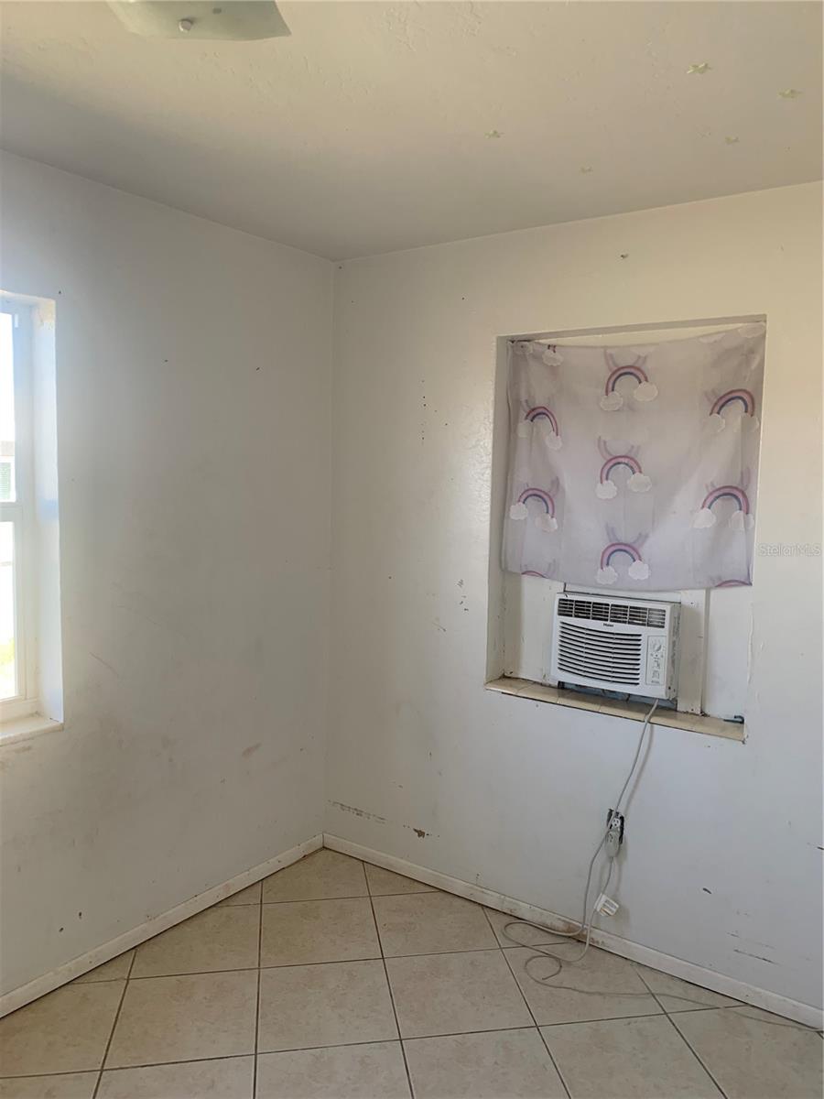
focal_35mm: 26
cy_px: 550
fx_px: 825
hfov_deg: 53.1
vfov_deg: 67.3
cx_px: 412
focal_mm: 4.25
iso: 50
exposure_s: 1/122
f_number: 1.8
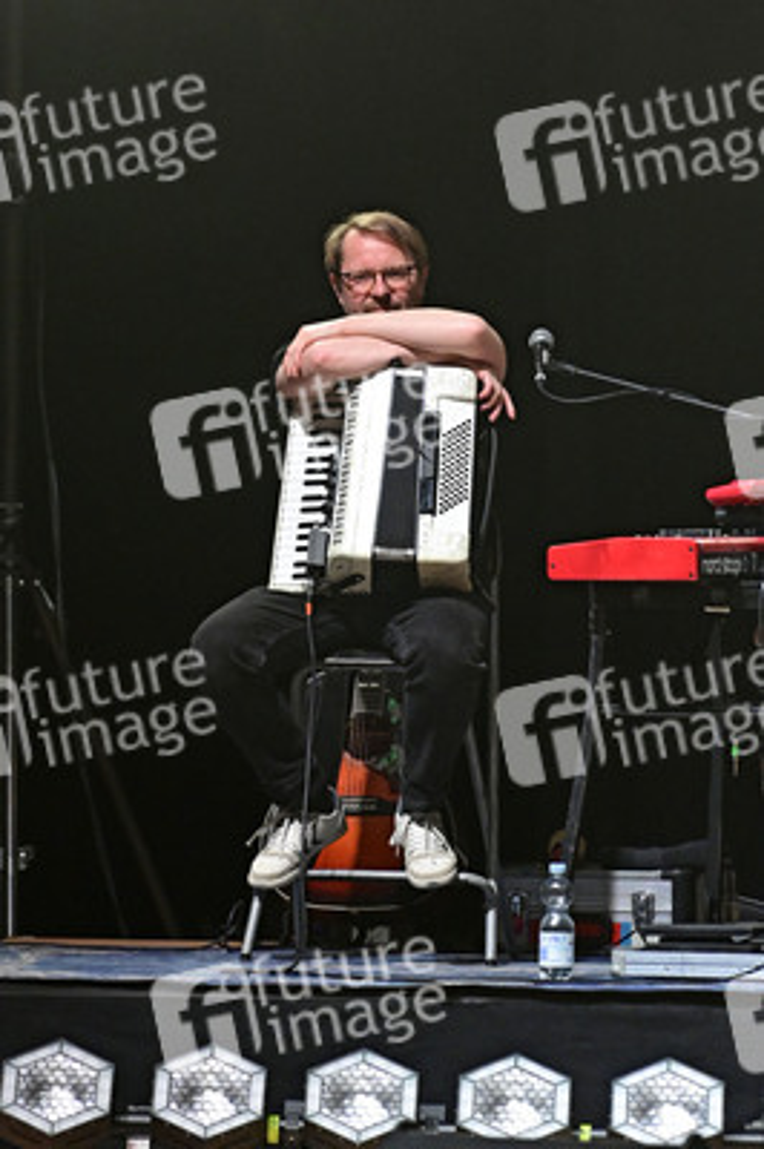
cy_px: 574
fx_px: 6377
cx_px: 382
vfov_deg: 10.3
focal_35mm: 200
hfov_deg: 6.9
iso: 4000
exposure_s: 1/500
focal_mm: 200
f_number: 2.8
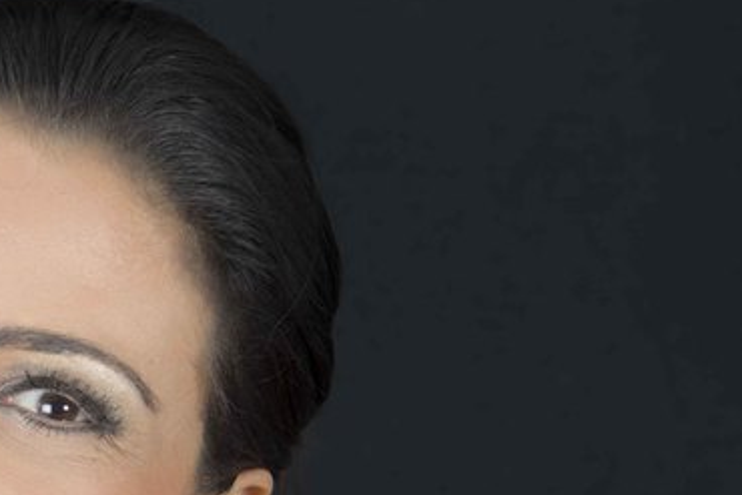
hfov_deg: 12.0
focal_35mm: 162
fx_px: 3340
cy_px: 564
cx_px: -399
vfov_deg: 8.4
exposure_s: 1/80
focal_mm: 50
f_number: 4.5
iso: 50
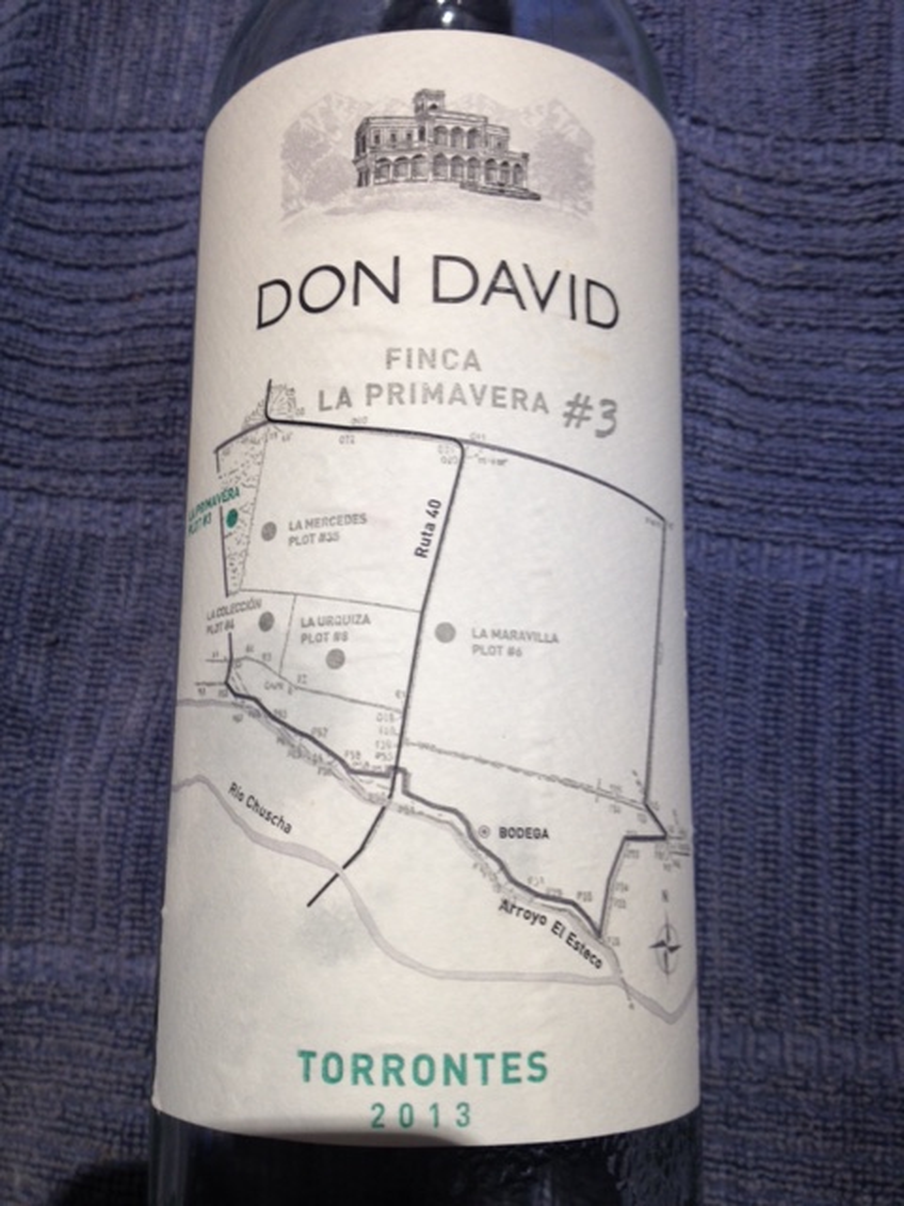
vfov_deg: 52.6
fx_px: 1219
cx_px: 452
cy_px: 603
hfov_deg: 40.7
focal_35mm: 35
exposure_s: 1/24
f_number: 2.4
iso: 50
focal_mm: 4.28
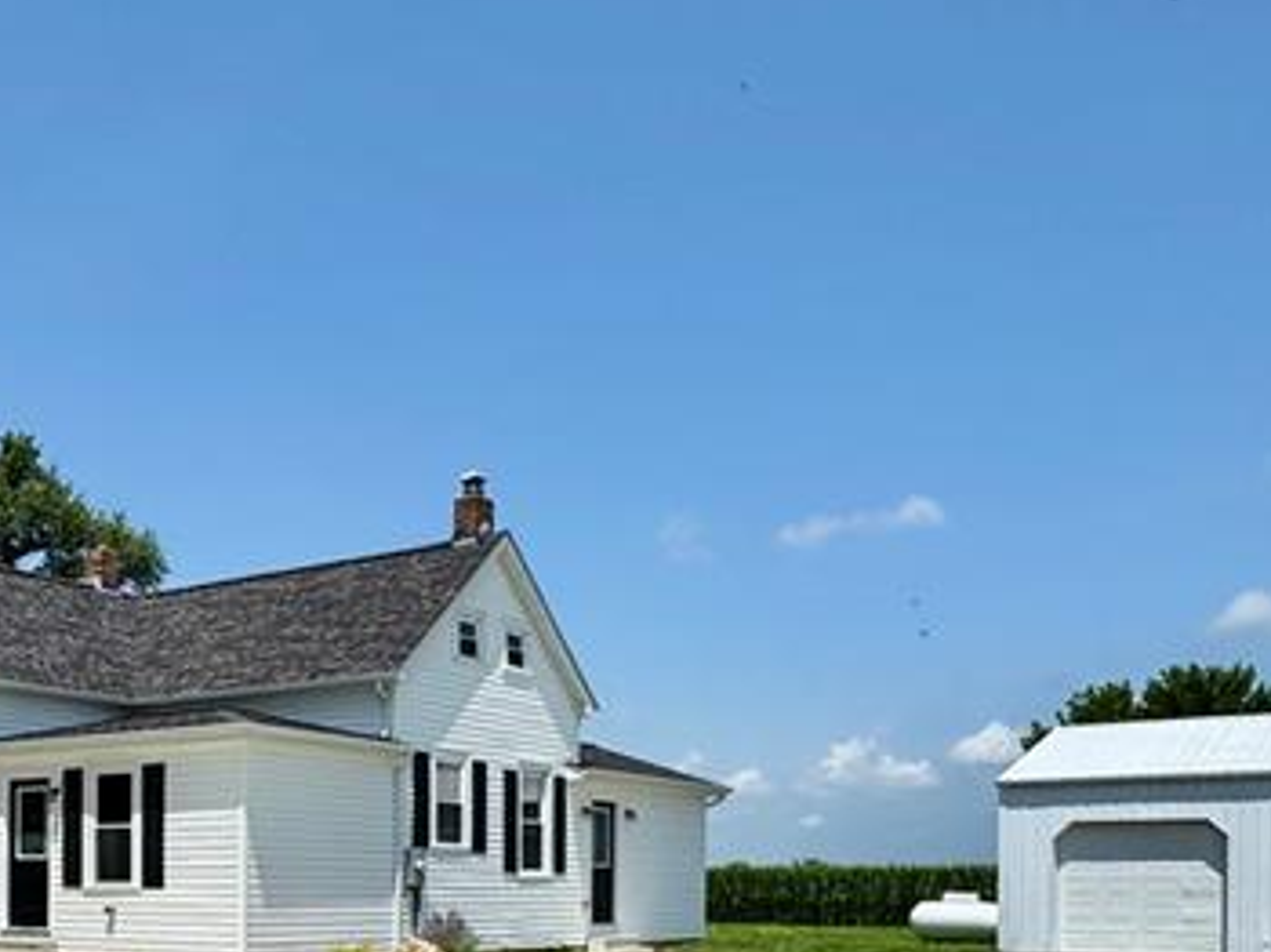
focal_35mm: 41
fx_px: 1504
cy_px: 901
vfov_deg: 32.8
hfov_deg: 44.2
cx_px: 305
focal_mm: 2.22
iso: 50
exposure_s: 1/3390
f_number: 2.2
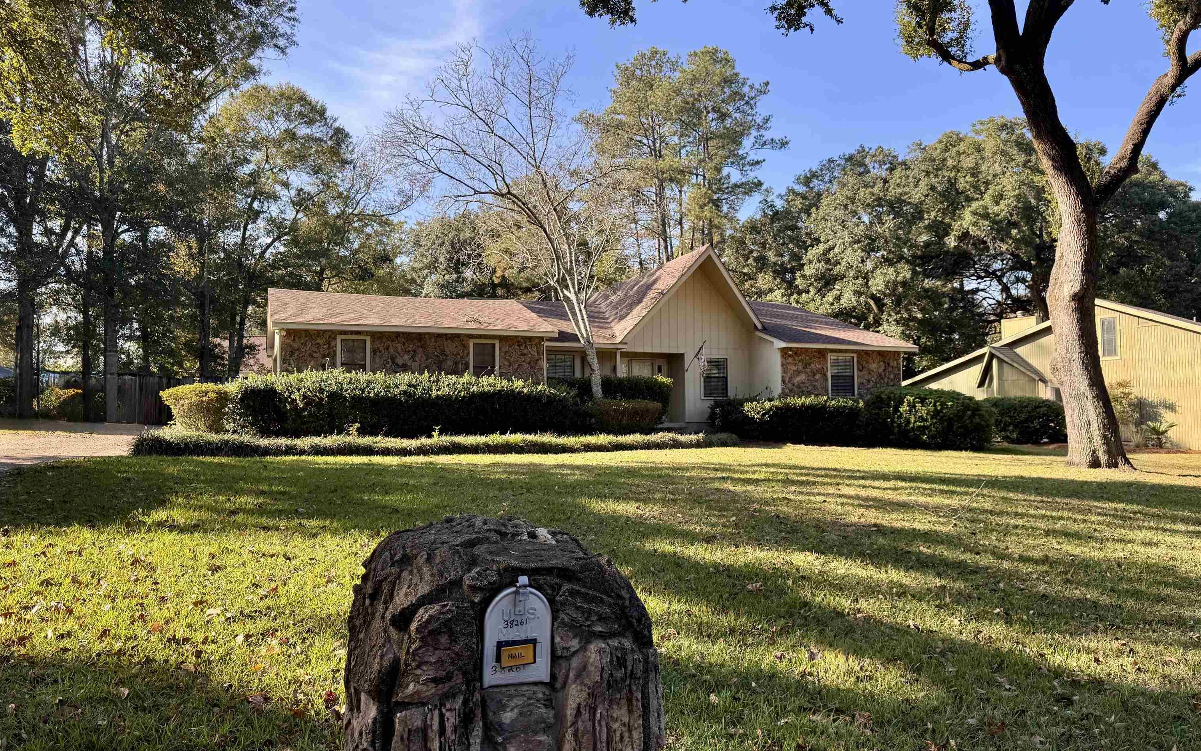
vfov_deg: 47.6
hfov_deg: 70.4
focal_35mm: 26
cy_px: 377
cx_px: 603
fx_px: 851
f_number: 1.78
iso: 80
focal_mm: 6.76
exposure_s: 1/1026
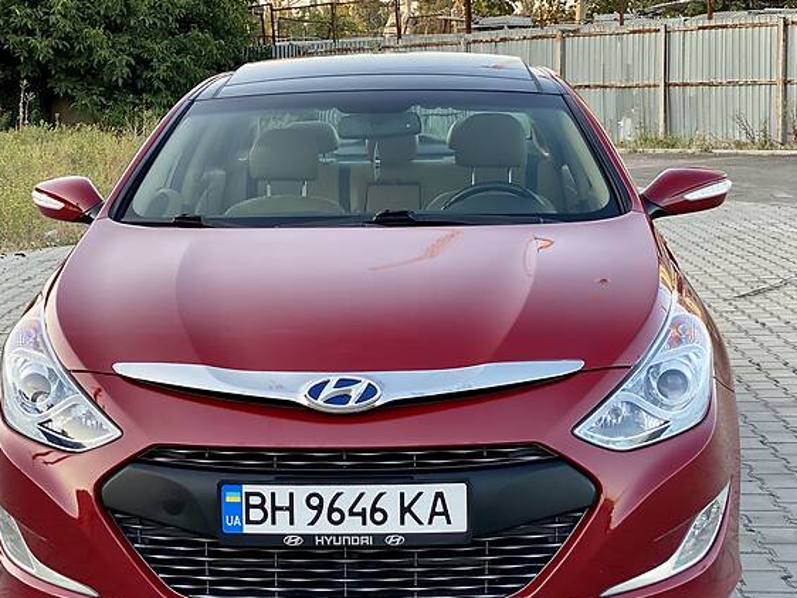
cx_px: 350
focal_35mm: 74
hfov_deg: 26.3
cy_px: 317
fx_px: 1705
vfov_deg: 19.9
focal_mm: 6
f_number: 2
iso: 50
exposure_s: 1/122
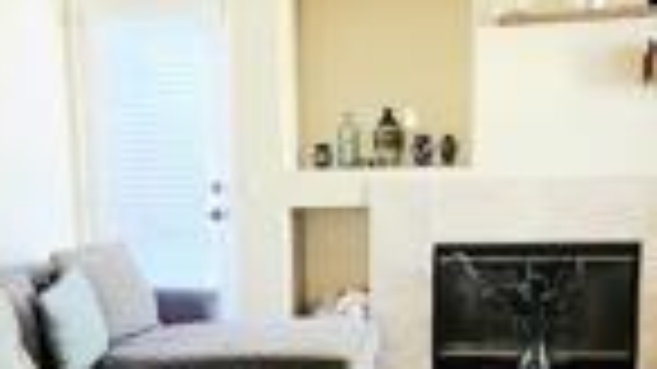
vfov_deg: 19.0
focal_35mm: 62
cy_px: 351
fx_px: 1080
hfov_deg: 33.1
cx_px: 158
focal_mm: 1.74
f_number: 2.2
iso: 400
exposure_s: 1/60.2
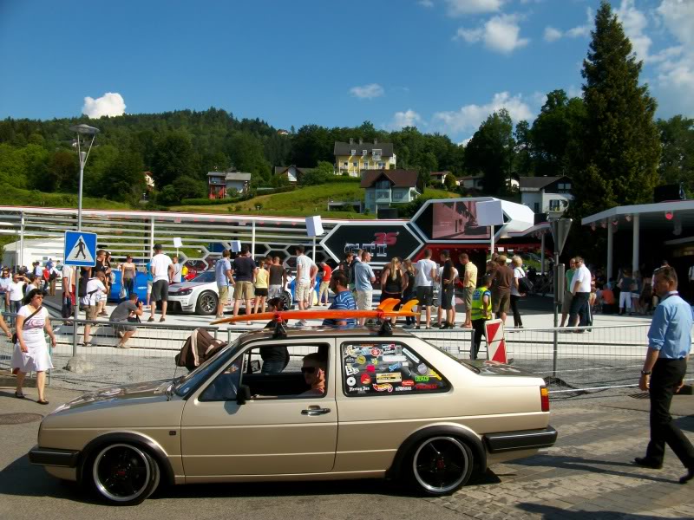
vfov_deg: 41.8
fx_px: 682
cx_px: 347
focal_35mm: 34
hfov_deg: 54.0
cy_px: 260
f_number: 5.5
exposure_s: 1/511
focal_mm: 5.7
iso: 80
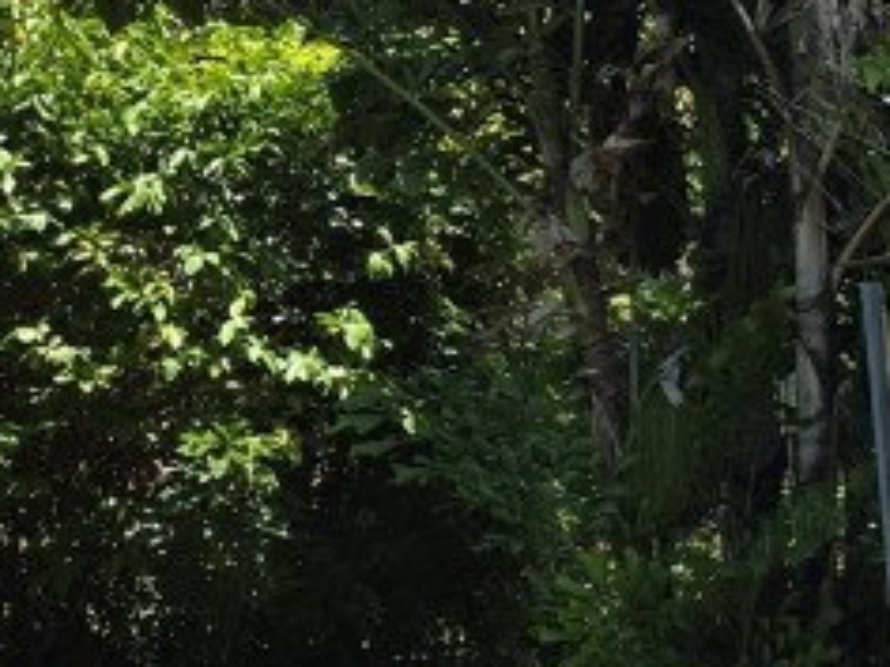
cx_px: 1599
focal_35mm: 100
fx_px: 2571
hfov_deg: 16.5
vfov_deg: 14.8
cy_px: 358
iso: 25
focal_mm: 5.4
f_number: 1.8
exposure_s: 1/909
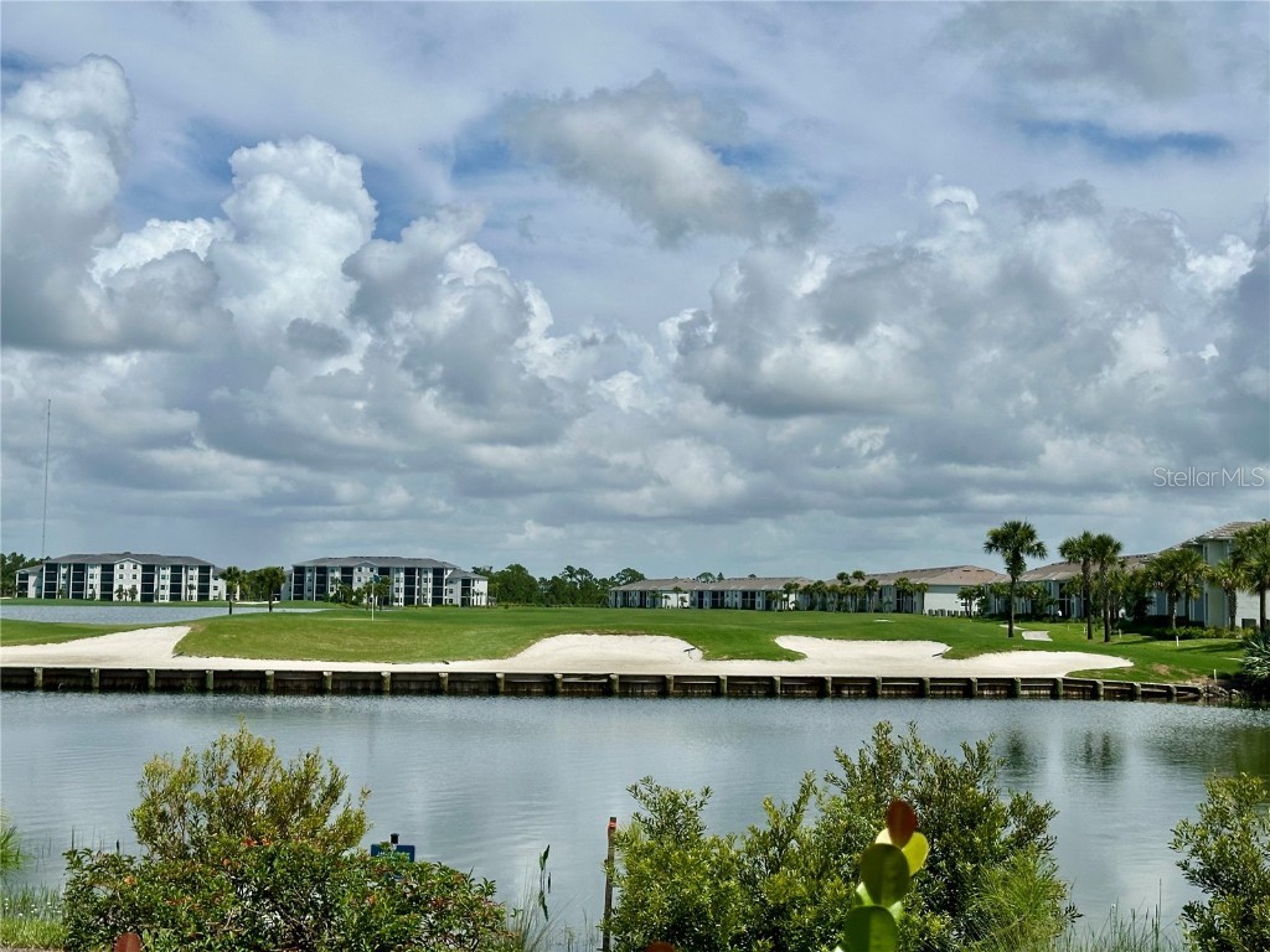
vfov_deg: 30.3
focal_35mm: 48
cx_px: 635
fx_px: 1761
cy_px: 476
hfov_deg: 39.7
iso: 64
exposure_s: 1/10870
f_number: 1.78
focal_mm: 6.86
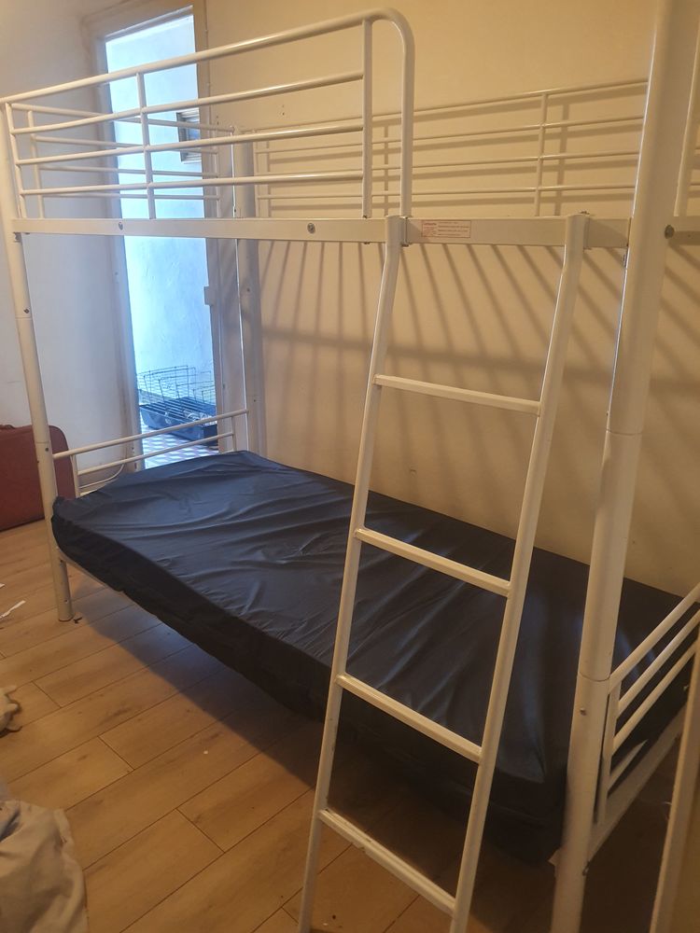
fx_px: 701
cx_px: 350
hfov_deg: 53.1
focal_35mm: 26
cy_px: 466
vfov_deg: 67.3
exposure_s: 1/50
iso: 250
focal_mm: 4.32
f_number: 1.5
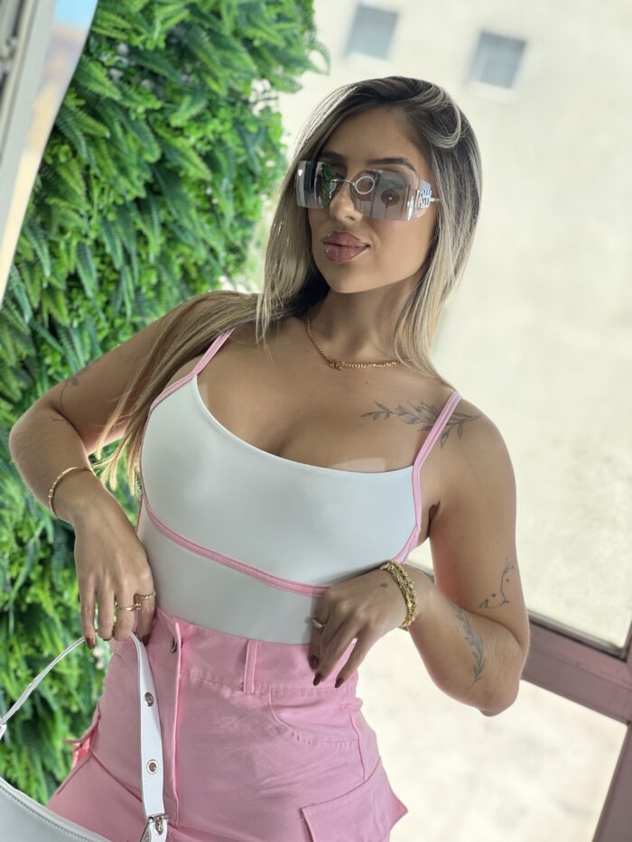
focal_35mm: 77
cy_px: 421
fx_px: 1874
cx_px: 316
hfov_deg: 19.1
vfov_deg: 25.3
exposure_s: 1/120
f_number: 2.8
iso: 80
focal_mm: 9
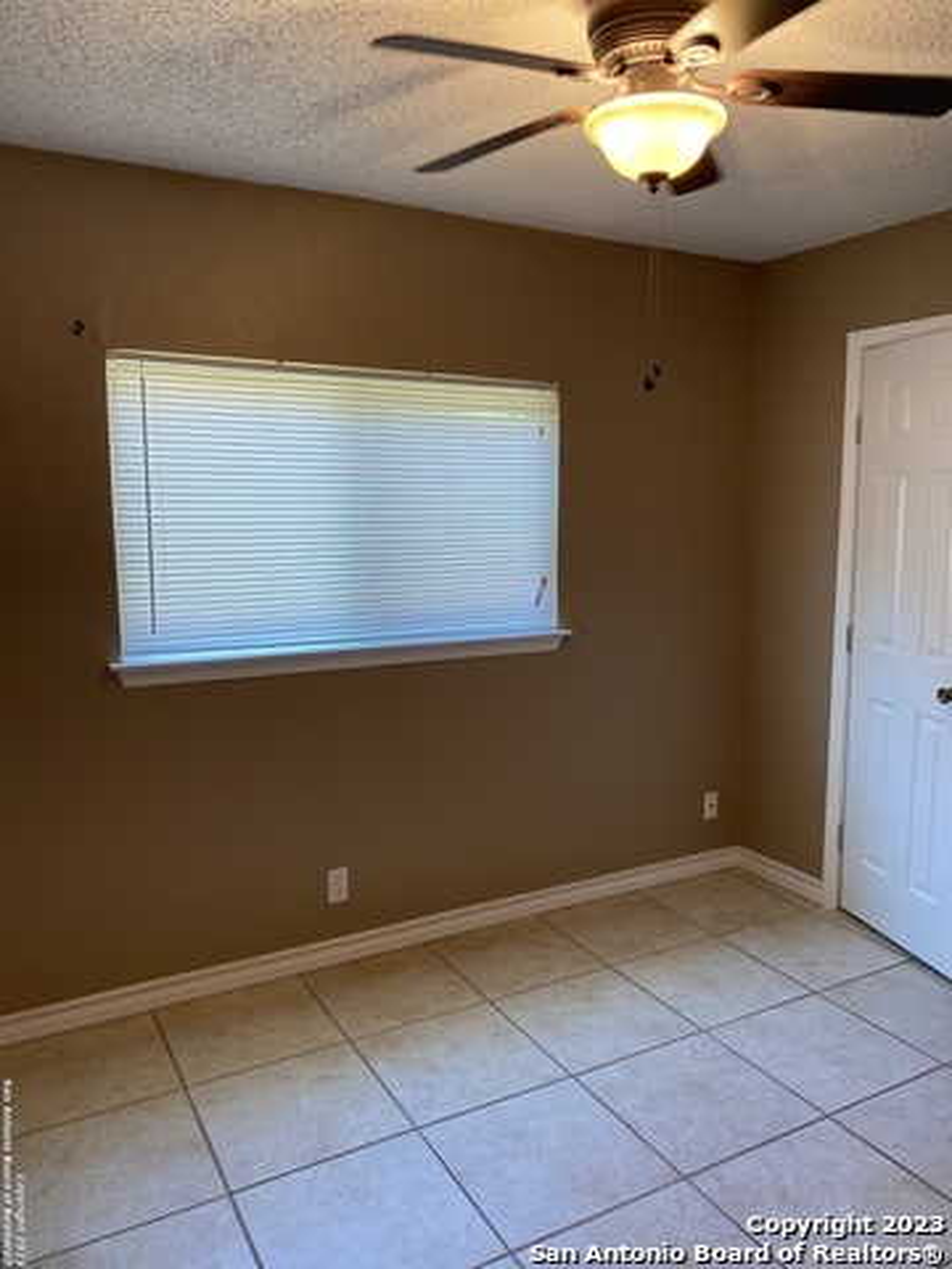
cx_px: 476
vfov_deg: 67.3
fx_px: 953
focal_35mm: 26
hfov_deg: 53.1
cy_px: 634
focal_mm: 4.25
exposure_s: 1/60
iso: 80
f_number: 1.8
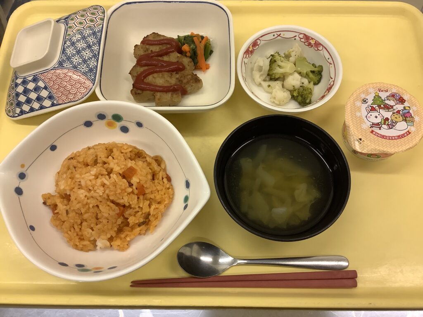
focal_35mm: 31
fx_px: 379
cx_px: 212
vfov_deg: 45.4
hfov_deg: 58.4
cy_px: 158
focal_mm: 3.3
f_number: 2.4
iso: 125
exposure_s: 1/50
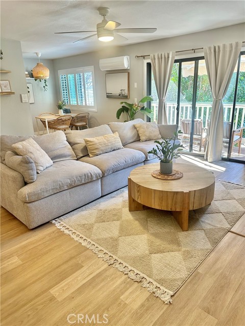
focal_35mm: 24
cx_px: 122
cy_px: 163
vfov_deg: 71.6
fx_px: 226
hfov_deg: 56.8
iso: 200
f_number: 1.78
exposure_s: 1/120
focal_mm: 6.86
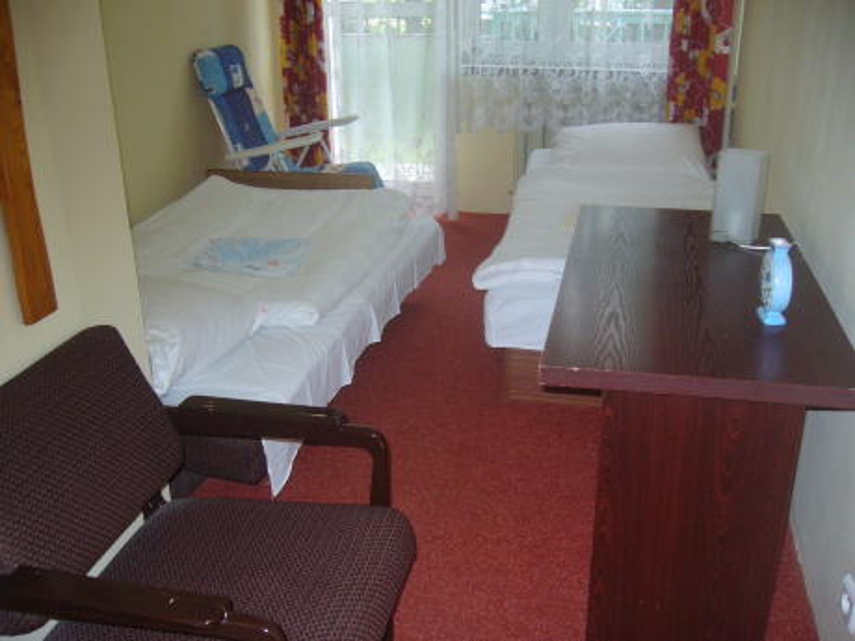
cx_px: 428
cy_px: 320
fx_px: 864
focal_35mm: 35
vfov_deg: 40.7
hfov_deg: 52.6
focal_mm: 5.8
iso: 200
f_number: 2.8
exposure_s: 1/60
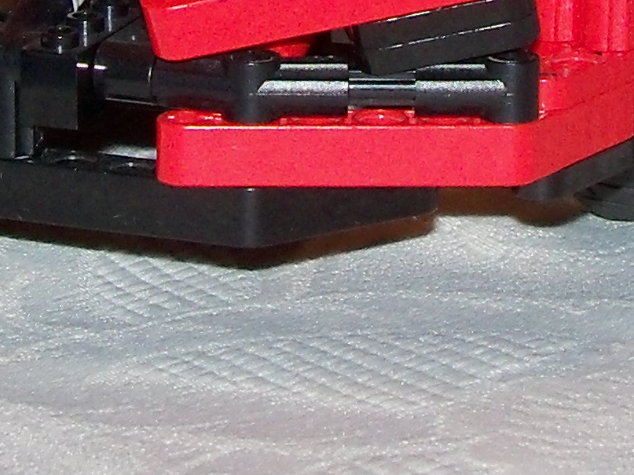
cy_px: -465
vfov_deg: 6.4
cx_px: 385
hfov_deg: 8.8
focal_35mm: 226
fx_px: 4139
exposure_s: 1/30
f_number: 3.8
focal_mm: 8.8
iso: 200
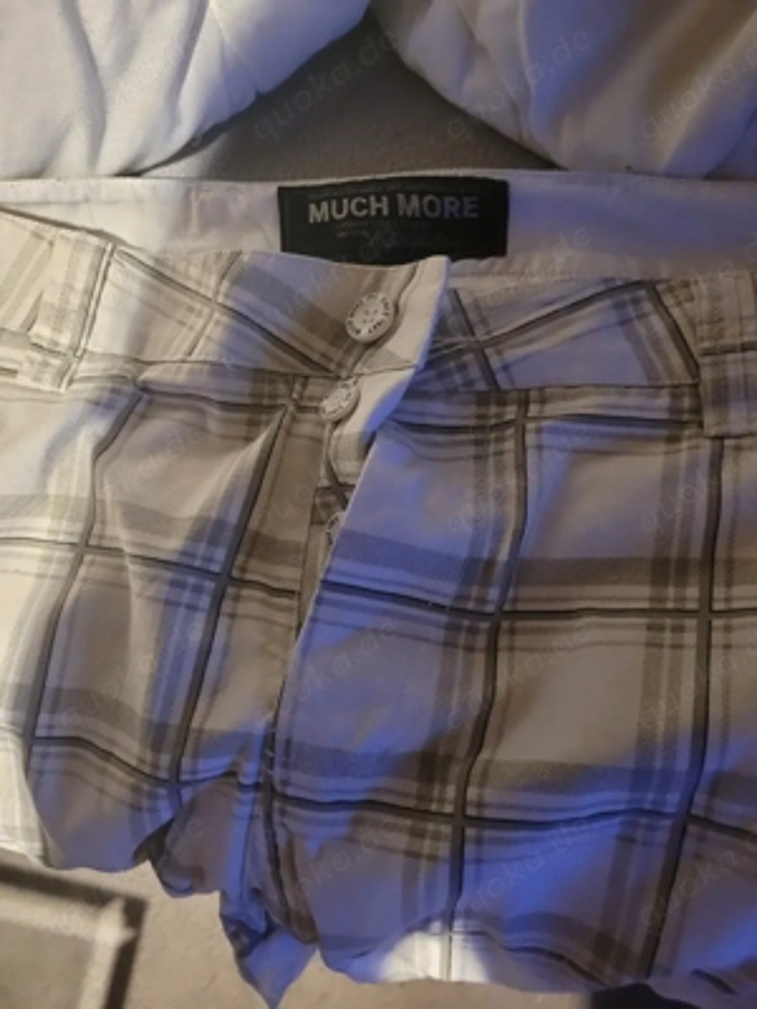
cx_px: 378
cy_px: 504
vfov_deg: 67.3
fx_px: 758
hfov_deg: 53.1
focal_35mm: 26
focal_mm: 5.4
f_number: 1.8
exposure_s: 1/50
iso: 800
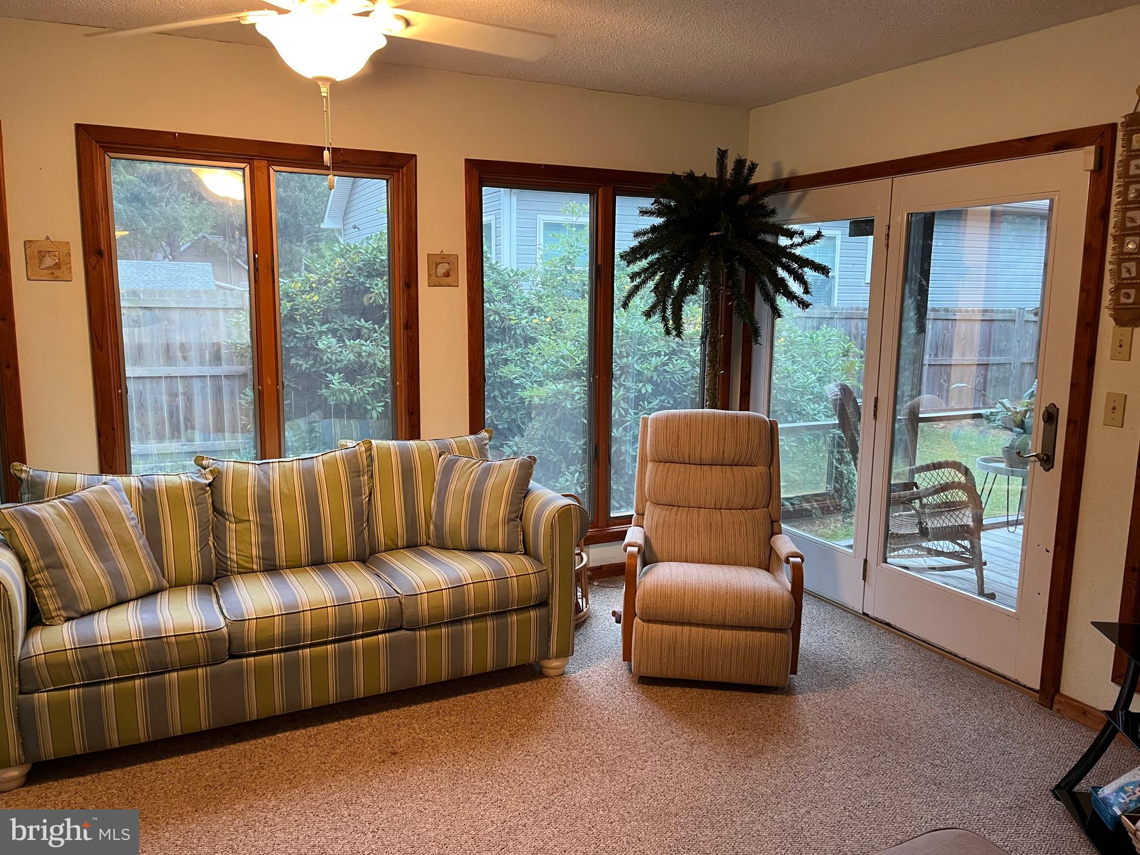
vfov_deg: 53.1
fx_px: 856
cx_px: 570
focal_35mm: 26
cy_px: 428
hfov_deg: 67.3
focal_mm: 5.1
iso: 200
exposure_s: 1/60
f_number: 1.6
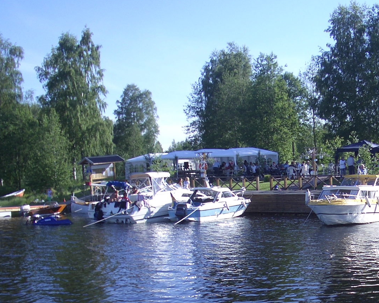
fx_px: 729
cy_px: 254
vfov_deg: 23.1
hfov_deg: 28.4
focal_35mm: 65
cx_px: 314
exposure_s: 1/320
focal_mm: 5.8
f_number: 4.3
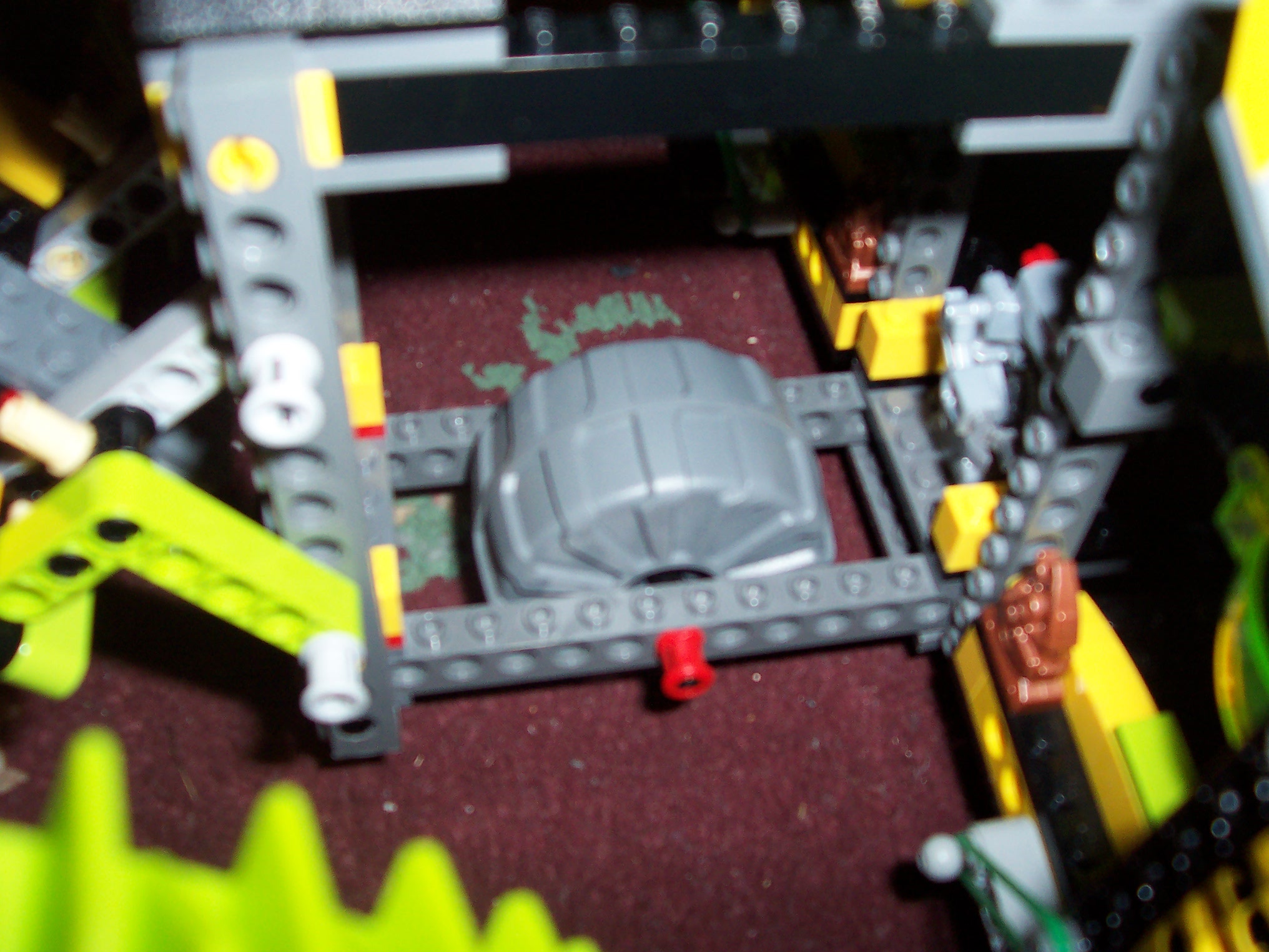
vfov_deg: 38.7
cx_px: 634
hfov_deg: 50.1
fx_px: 1356
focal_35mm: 37
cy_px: 476
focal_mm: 5.6
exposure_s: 1/60
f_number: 2.8
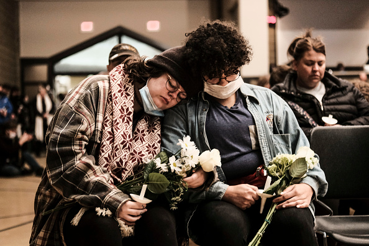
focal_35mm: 75
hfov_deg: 27.0
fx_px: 769
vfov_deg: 18.2
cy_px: 123
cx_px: 184
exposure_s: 1/40
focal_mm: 50
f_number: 2
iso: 2500
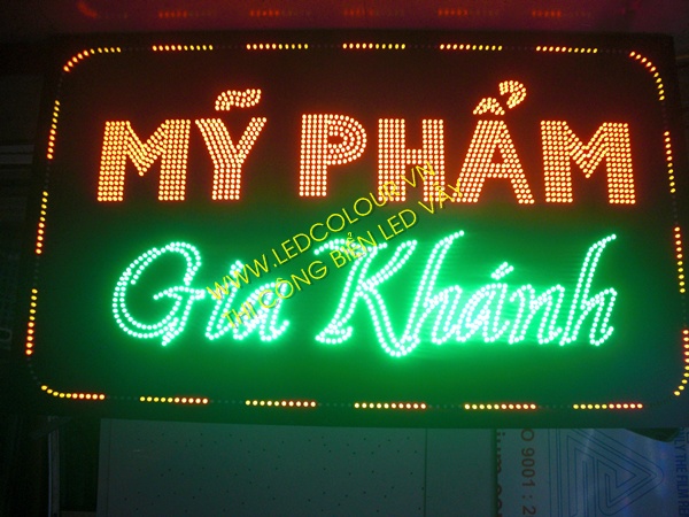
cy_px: 258
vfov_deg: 39.7
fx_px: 717
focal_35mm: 36
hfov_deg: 51.4
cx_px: 344
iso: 200
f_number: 2.8
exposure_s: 1/125
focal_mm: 6.3
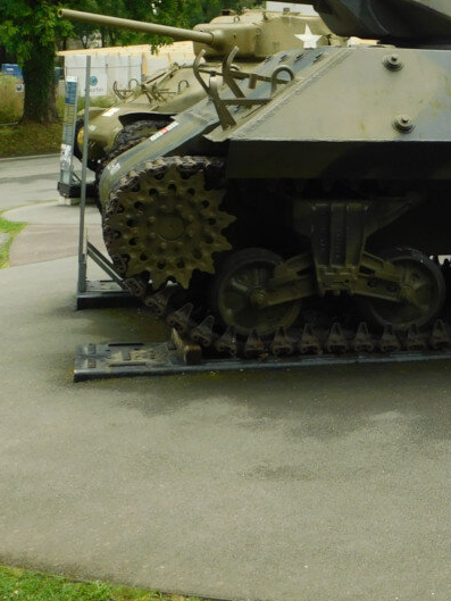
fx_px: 1181
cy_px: 100
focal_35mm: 68
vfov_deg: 27.8
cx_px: 492
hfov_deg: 20.6
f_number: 3.2
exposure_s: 1/640
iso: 125
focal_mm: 5.3
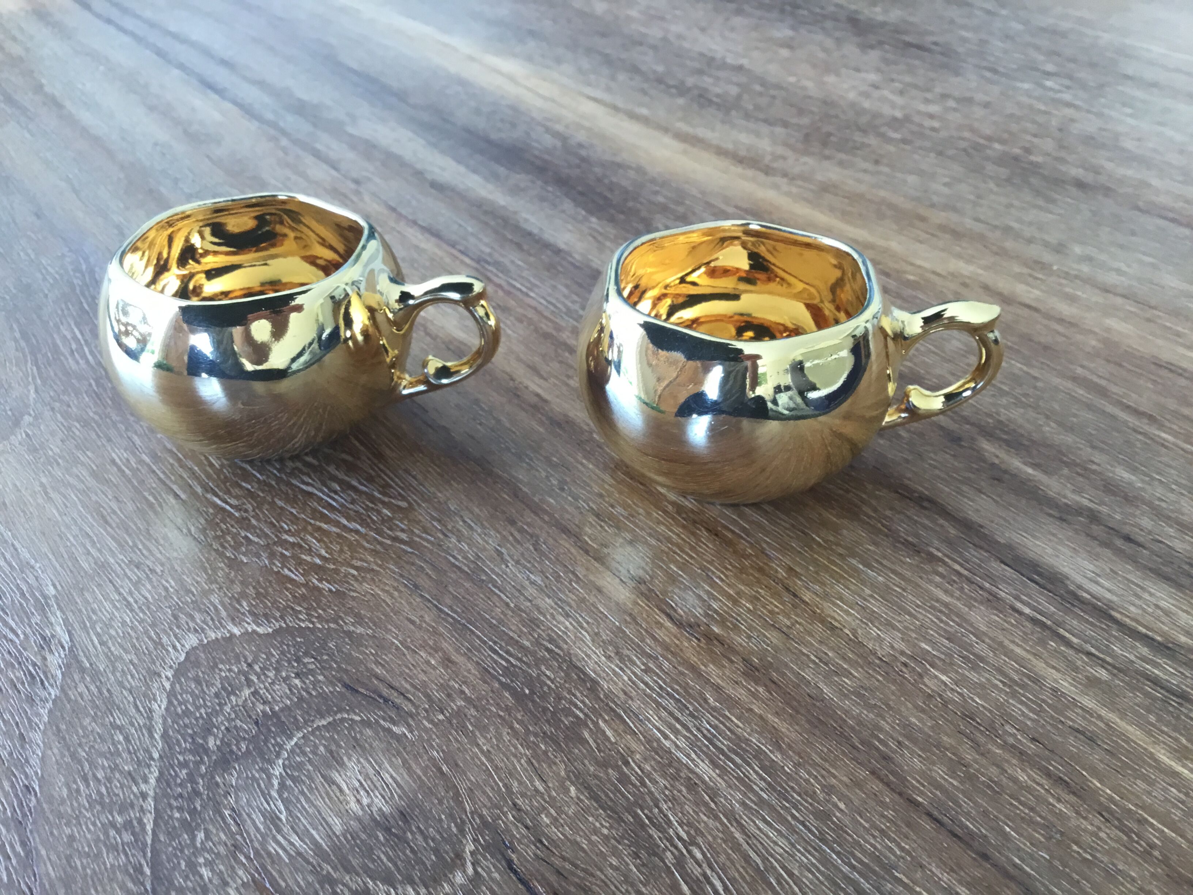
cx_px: 596
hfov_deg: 58.4
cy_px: 448
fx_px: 1068
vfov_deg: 45.4
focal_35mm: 31
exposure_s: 1/33
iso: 32
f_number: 2.4
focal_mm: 3.3
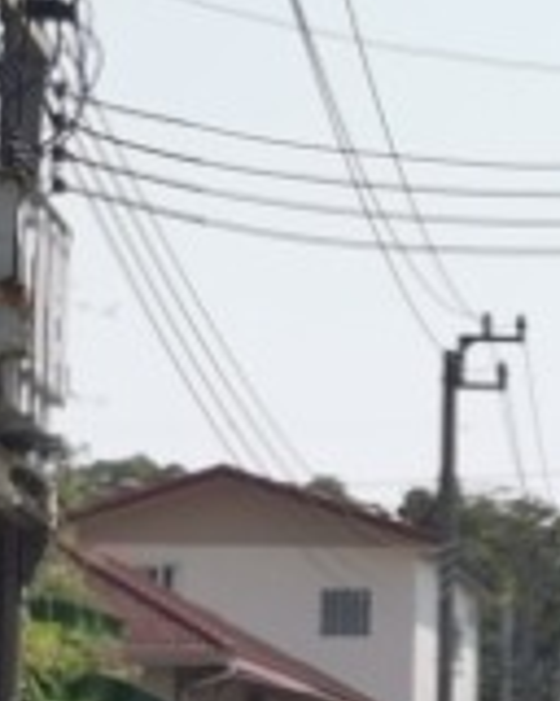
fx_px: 3791
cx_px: 1479
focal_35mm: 183
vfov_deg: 10.5
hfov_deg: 7.7
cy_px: 688
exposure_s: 1/4032
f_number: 1.6
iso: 50
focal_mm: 5.56
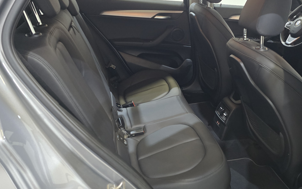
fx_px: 272
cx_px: 177
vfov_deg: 38.3
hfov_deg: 57.8
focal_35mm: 33
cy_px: 101
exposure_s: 1/100
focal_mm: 6.3
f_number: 1.7
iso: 1600
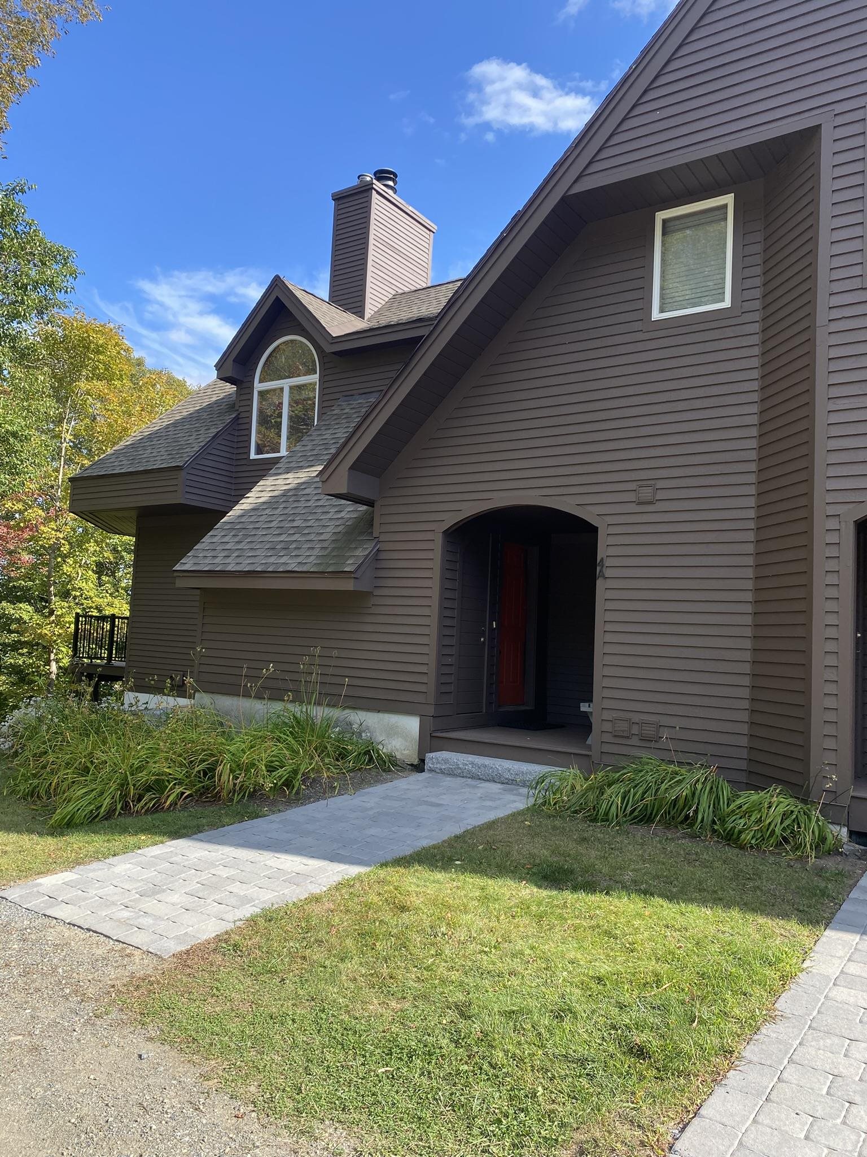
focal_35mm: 26
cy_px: 578
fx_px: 868
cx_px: 434
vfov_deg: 67.3
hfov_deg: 53.1
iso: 32
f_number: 1.8
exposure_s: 1/905
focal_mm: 4.25
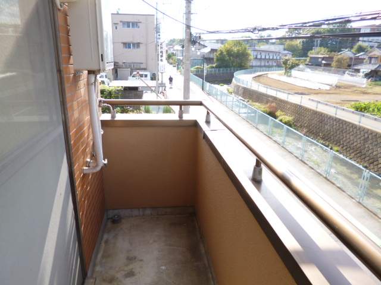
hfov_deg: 71.6
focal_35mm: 24
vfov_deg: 56.8
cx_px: 190
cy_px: 142
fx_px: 264
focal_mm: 4.3
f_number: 2.5
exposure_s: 1/320
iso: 100
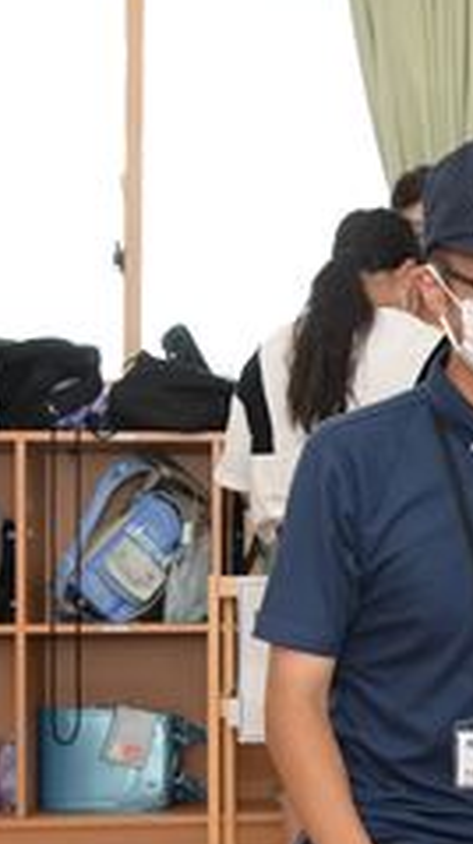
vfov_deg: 23.1
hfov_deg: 12.5
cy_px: 542
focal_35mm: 92
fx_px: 2056
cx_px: 695
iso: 1600
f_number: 7.1
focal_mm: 21
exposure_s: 1/250
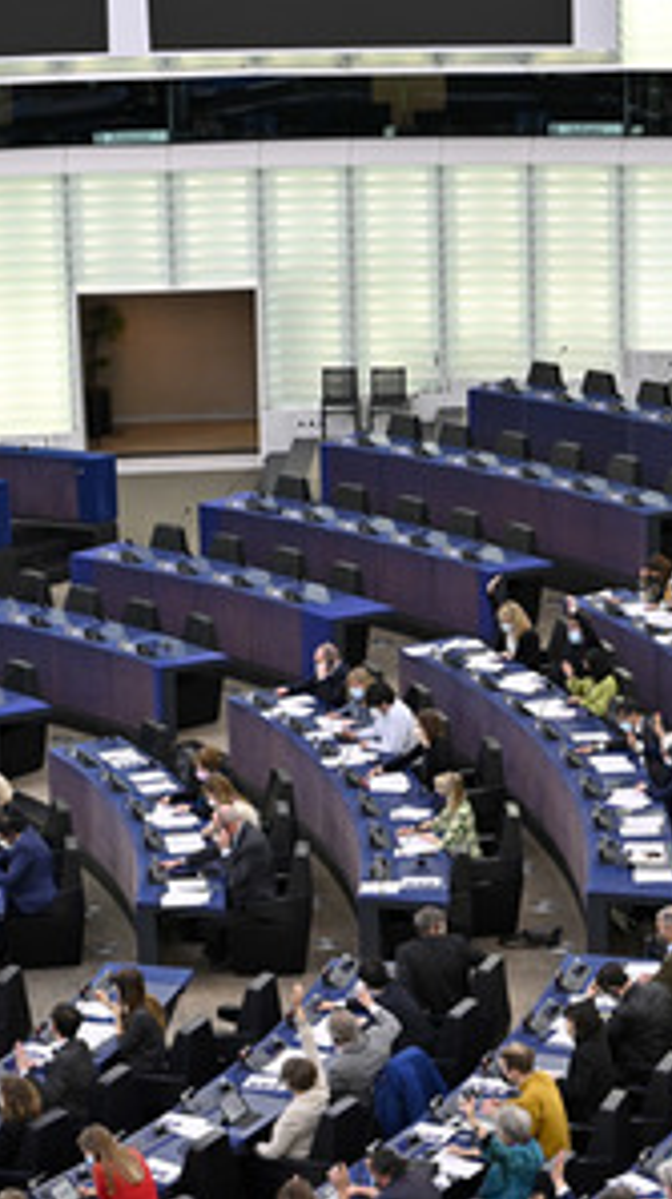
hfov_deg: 10.7
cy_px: 600
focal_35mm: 111
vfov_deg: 19.3
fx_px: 3526
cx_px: 831
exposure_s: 1/400
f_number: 4
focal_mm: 70
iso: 1600
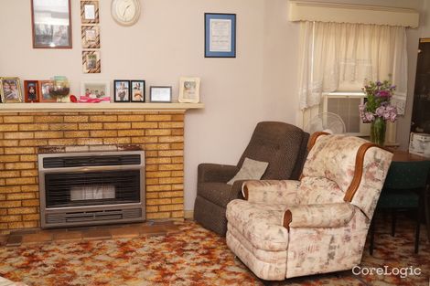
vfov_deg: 31.9
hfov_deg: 46.4
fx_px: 501
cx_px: 215
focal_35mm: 42
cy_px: 143
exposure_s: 1/60
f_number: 4.5
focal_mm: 28
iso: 800
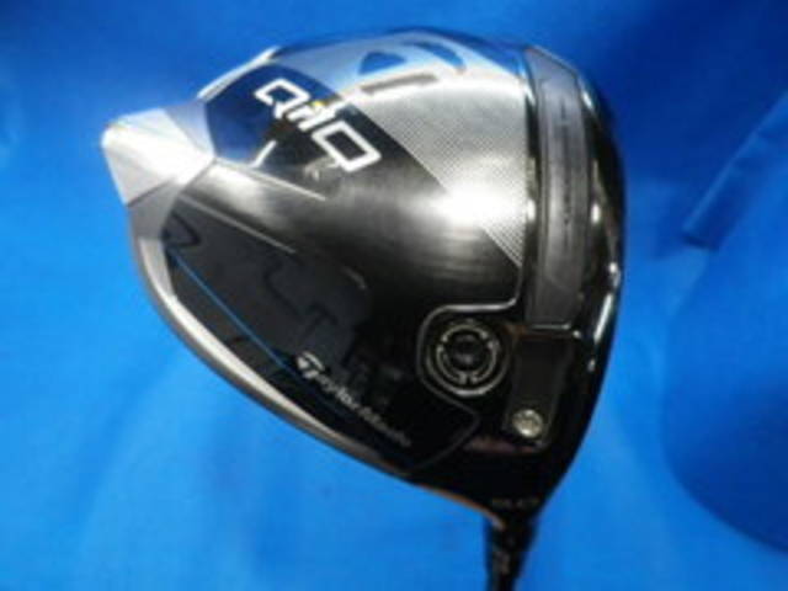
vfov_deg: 54.9
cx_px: 394
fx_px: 569
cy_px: 296
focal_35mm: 25
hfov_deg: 69.4
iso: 400
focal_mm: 4.5
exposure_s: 1/40
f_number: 3.5
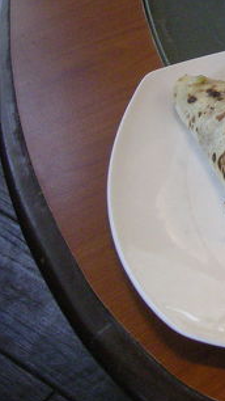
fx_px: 860
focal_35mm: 81
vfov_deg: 25.8
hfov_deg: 13.4
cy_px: 86
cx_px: 403
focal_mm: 5.7
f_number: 2.8
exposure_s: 1/60
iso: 392
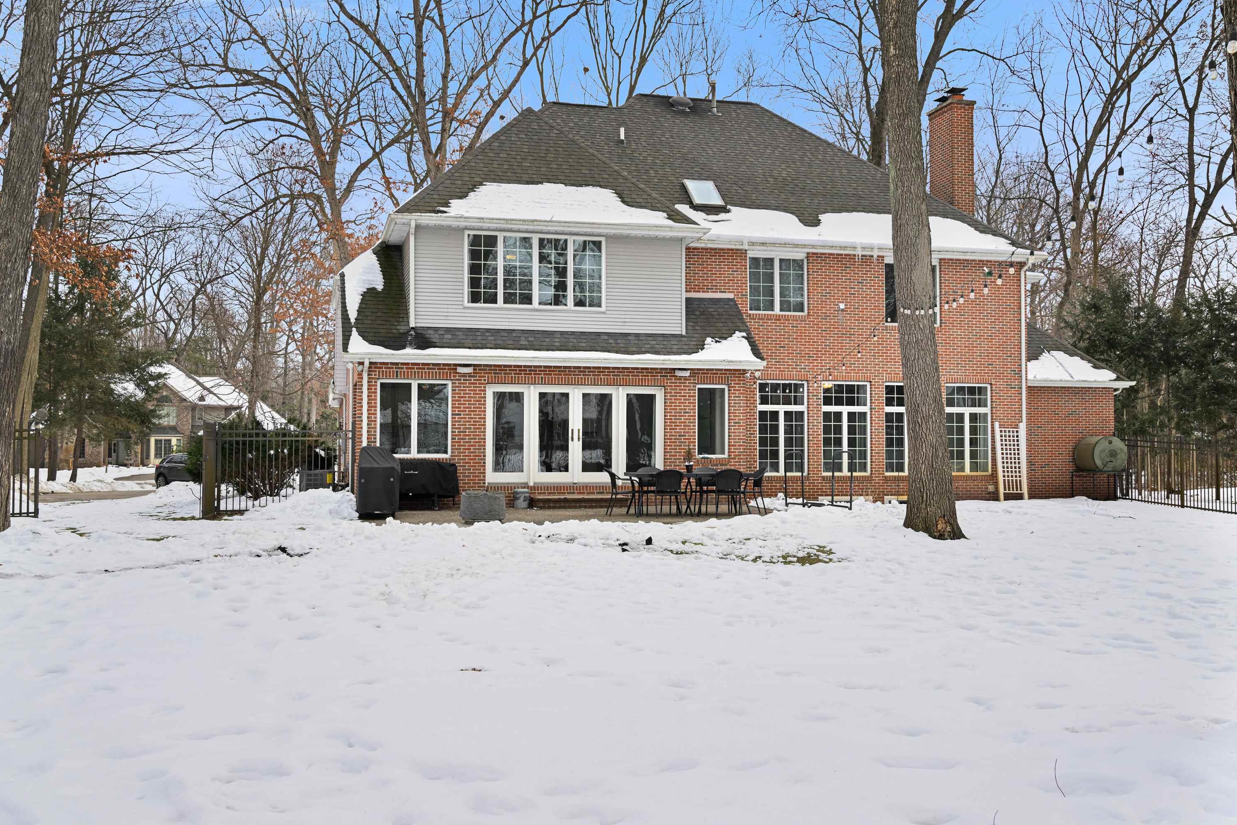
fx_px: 1186
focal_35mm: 35
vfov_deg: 38.3
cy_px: 408
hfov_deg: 55.1
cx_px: 634
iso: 320
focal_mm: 33.5
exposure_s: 1/200
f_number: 8
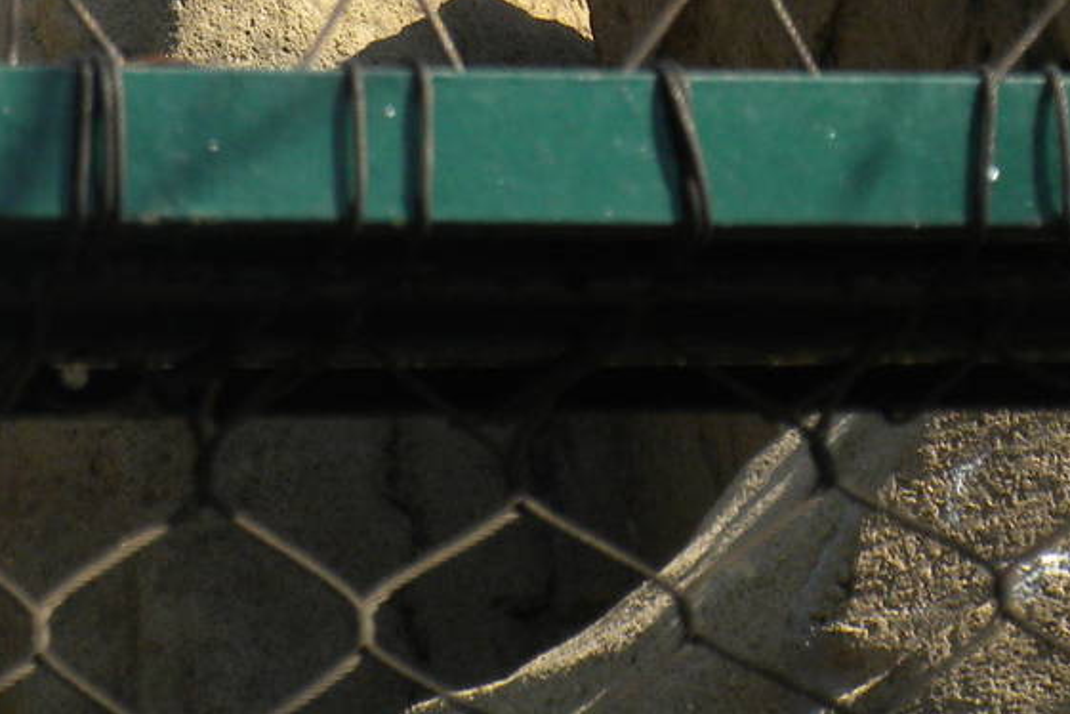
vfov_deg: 3.9
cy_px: -416
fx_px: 10491
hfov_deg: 5.8
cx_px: 15
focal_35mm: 353
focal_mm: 21
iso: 64
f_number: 5.1
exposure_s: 1/239
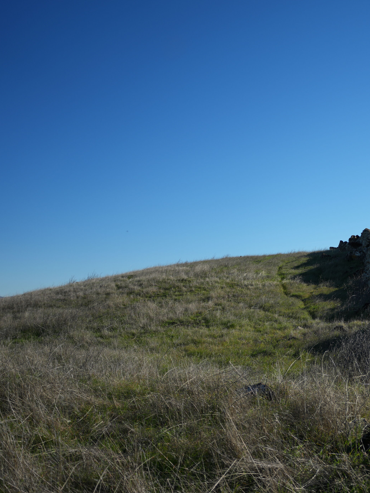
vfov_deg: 44.8
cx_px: 375
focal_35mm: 42
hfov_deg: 31.6
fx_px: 599
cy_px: 239
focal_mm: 28
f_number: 4
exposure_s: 1/1250
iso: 100
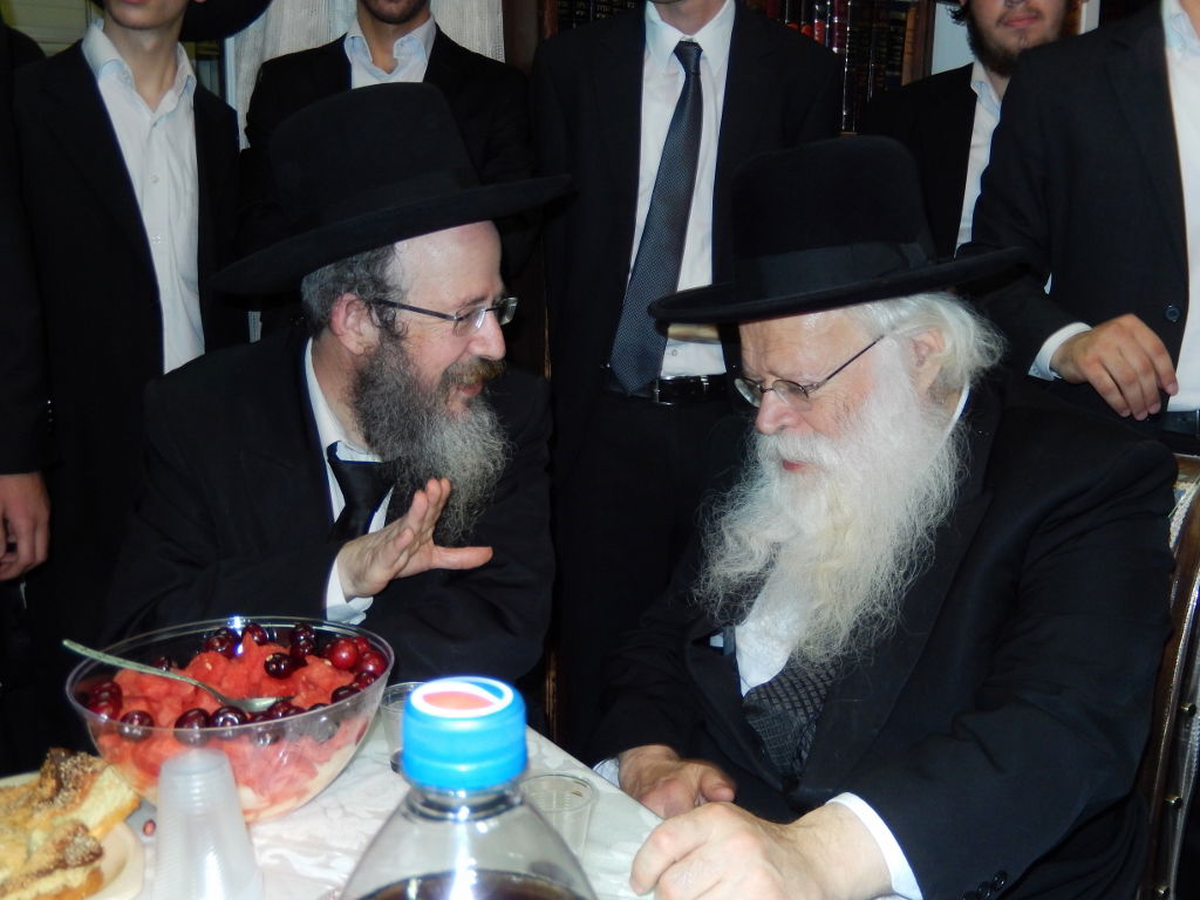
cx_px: 600
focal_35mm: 36
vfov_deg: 39.7
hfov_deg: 51.4
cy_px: 450
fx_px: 1248
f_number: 4
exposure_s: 1/30
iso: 200
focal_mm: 6.5
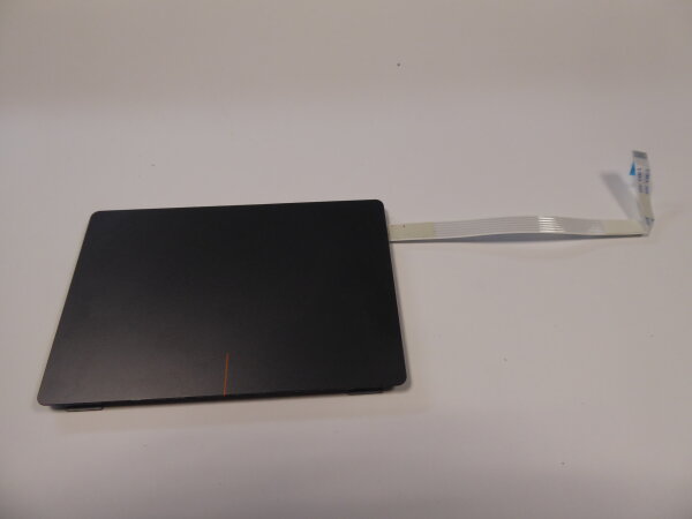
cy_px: 260
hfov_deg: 69.4
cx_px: 346
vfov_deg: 54.9
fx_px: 500
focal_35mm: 25
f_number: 3.3
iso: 160
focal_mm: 4.3
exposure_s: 1/60
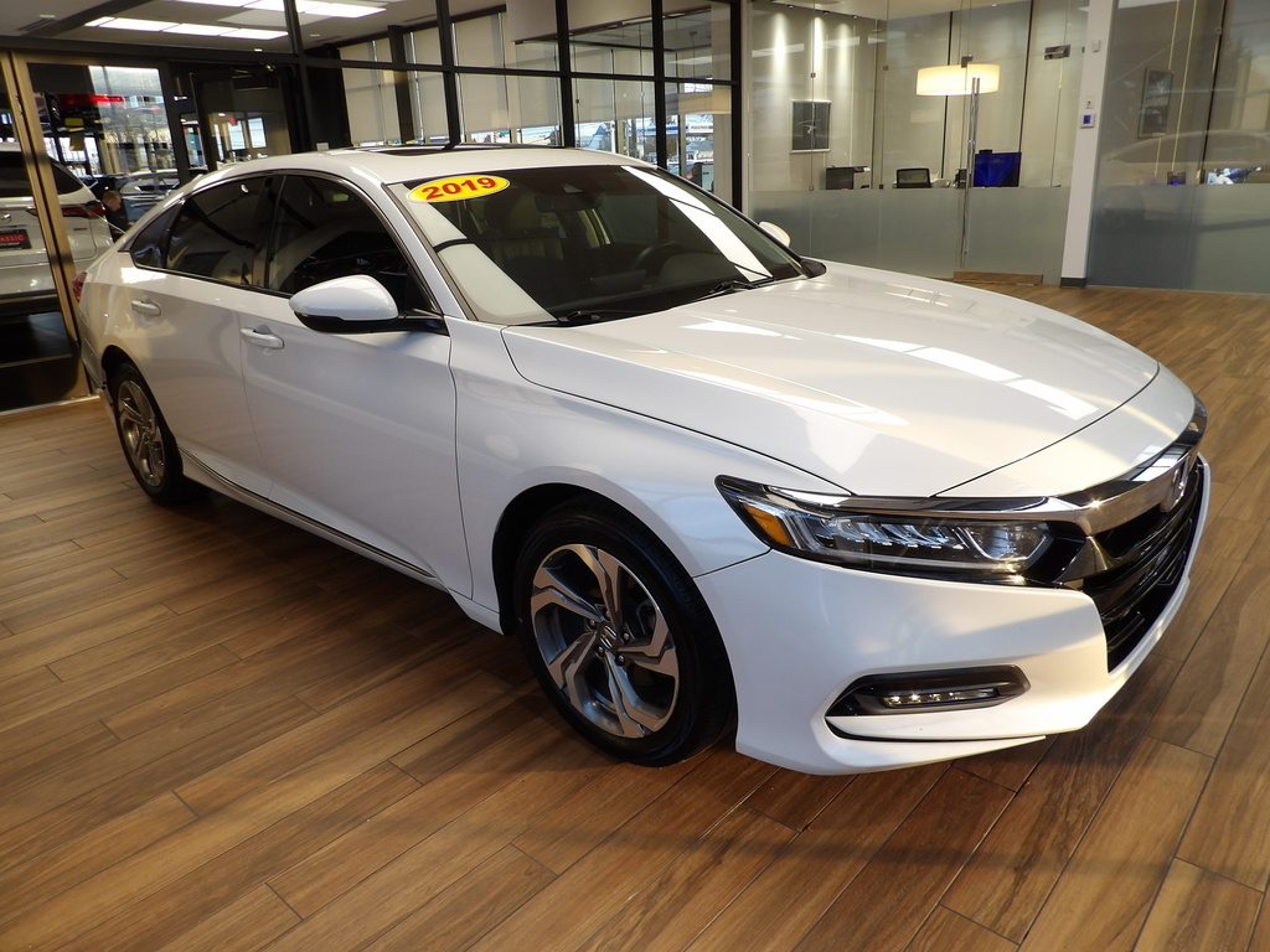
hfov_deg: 71.6
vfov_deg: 56.8
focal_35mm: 24
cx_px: 635
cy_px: 476
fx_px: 881
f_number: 3.2
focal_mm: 4.3
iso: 100
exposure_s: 1/47
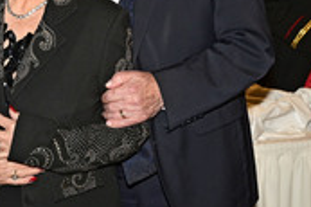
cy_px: 13
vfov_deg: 14.8
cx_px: 80
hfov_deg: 22.2
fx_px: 785
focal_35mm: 91
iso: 2000
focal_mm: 35
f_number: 5
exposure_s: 1/200
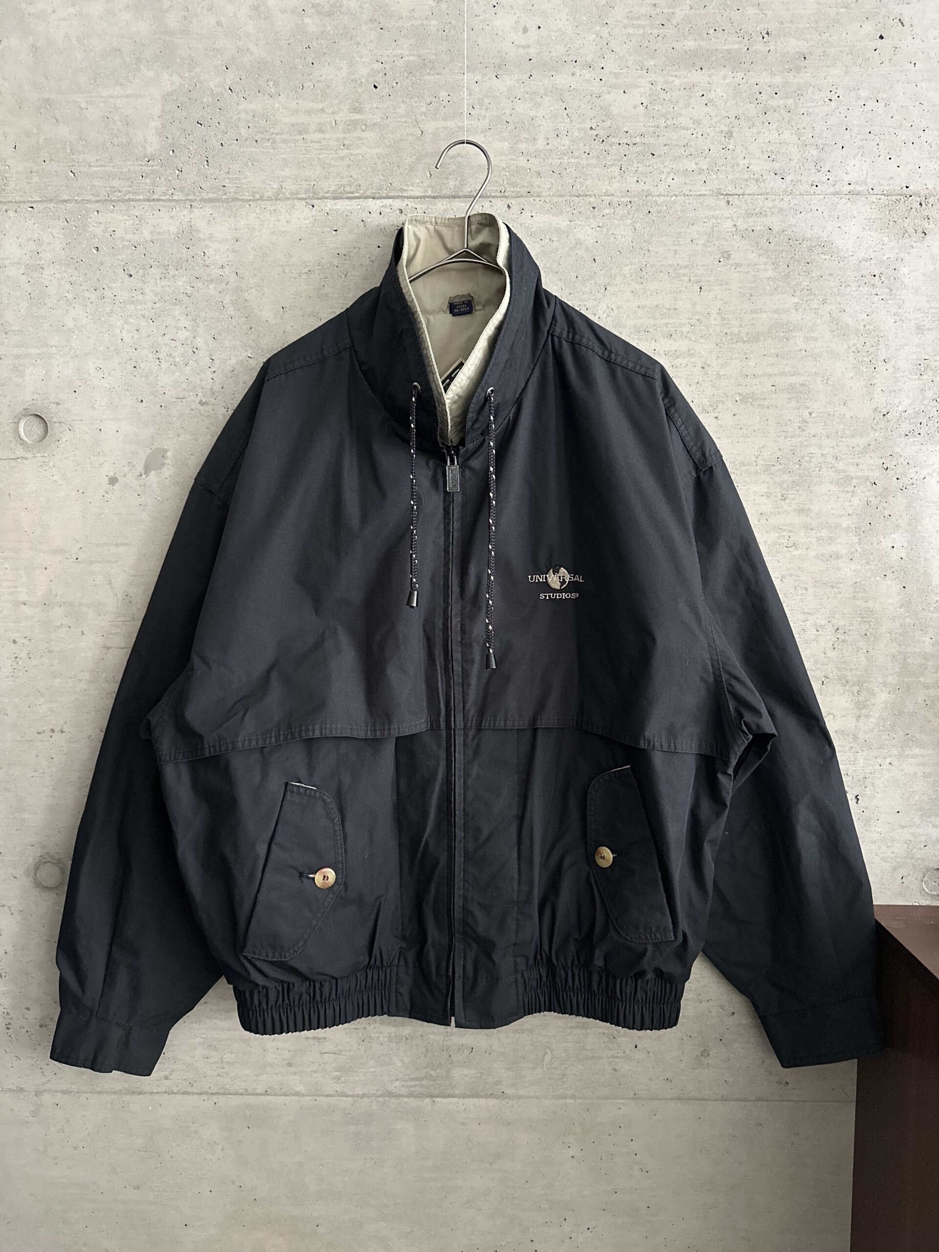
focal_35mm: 24
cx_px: 470
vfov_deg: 71.6
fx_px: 868
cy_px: 626
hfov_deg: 56.8
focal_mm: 6.86
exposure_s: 1/49
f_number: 1.78
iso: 1000
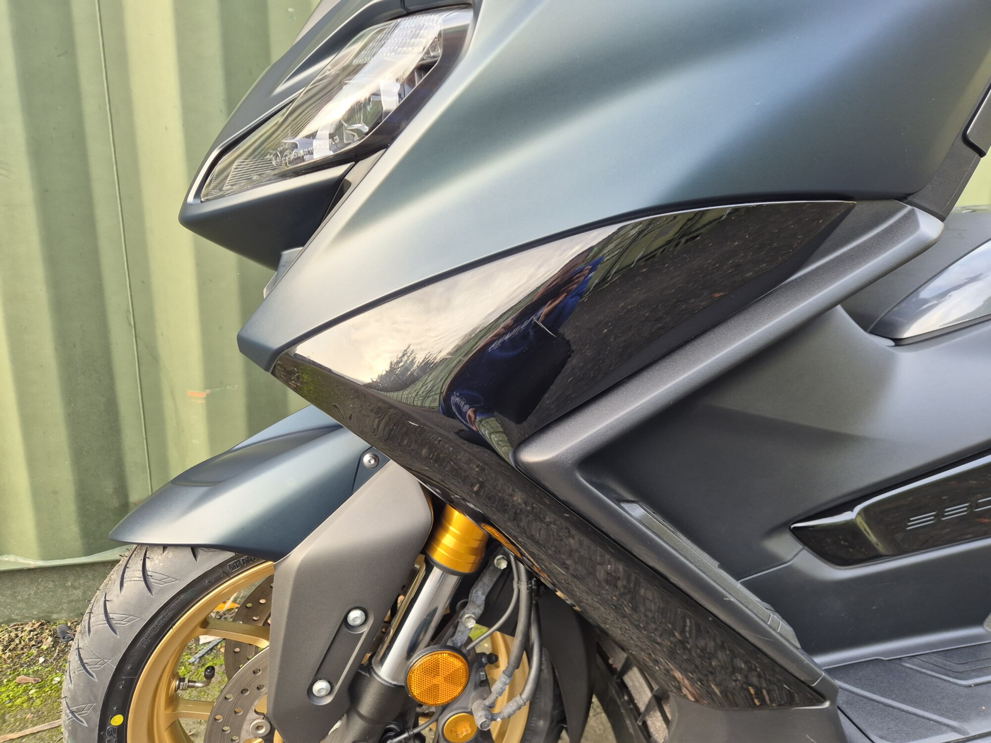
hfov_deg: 73.9
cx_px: 496
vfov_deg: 58.9
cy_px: 372
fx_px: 658
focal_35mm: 23
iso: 160
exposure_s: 1/180
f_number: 1.8
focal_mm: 5.4
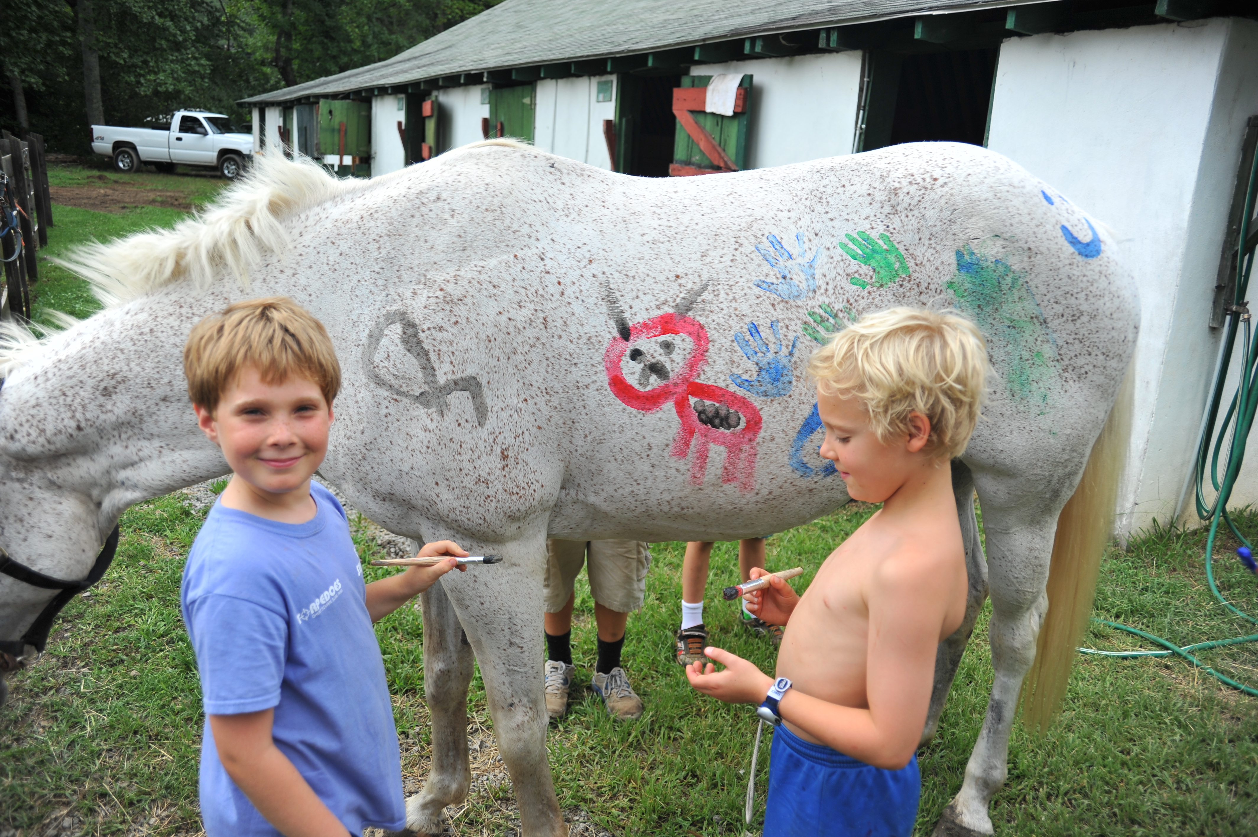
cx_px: 629
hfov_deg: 65.5
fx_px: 978
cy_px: 418
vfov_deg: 46.3
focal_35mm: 28
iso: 200
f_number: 3.5
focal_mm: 28
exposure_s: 1/640
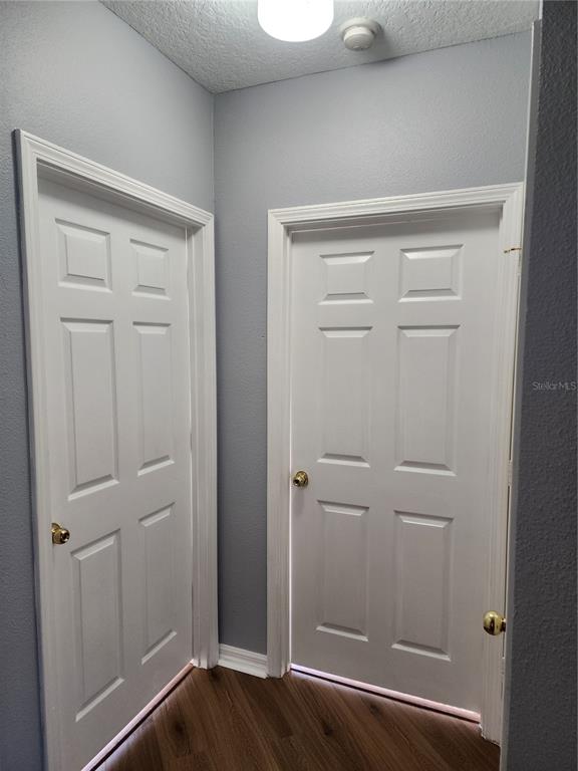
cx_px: 289
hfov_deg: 58.9
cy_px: 386
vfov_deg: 73.9
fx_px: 512
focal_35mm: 23
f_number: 1.8
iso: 160
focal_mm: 6.4
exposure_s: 1/120
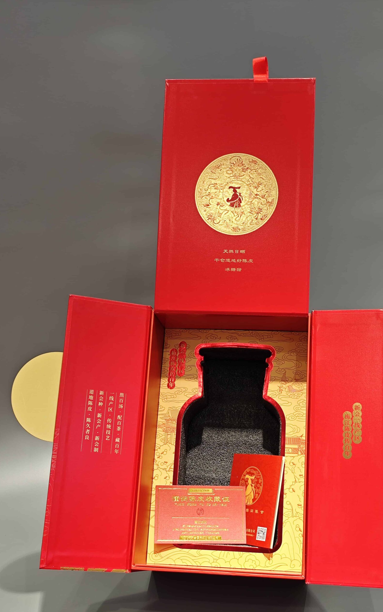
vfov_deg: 41.1
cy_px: 307
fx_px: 818
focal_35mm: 49
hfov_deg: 26.3
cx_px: 225
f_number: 2
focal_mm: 6.7
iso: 50
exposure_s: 1/100
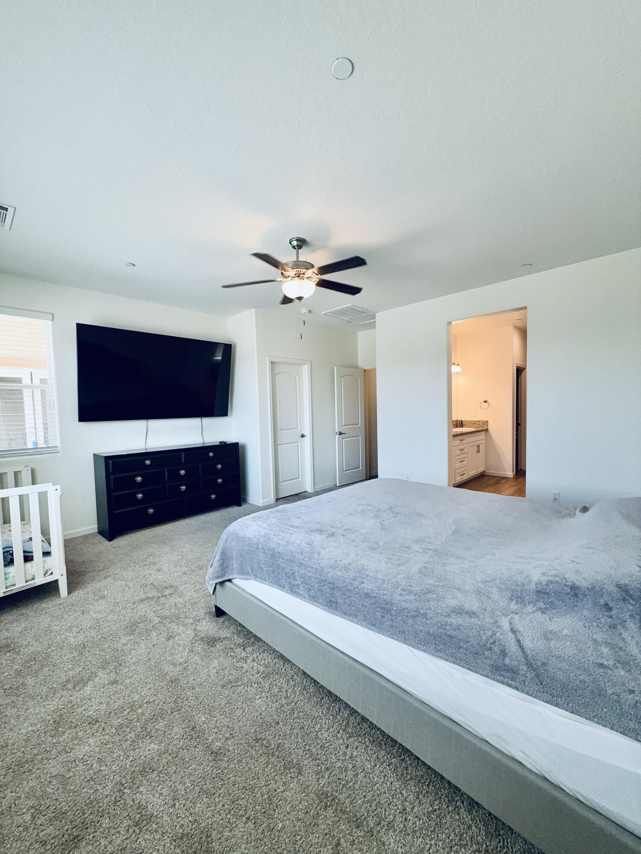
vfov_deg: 102.1
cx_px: 320
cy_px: 427
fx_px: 346
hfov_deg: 85.7
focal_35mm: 14
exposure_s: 1/120
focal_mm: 2.22
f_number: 2.2
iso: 100
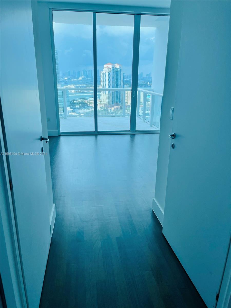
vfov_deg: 67.3
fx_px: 231
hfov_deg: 53.1
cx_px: 116
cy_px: 154
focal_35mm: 26
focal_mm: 5.1
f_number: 1.6
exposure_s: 1/705
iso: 50
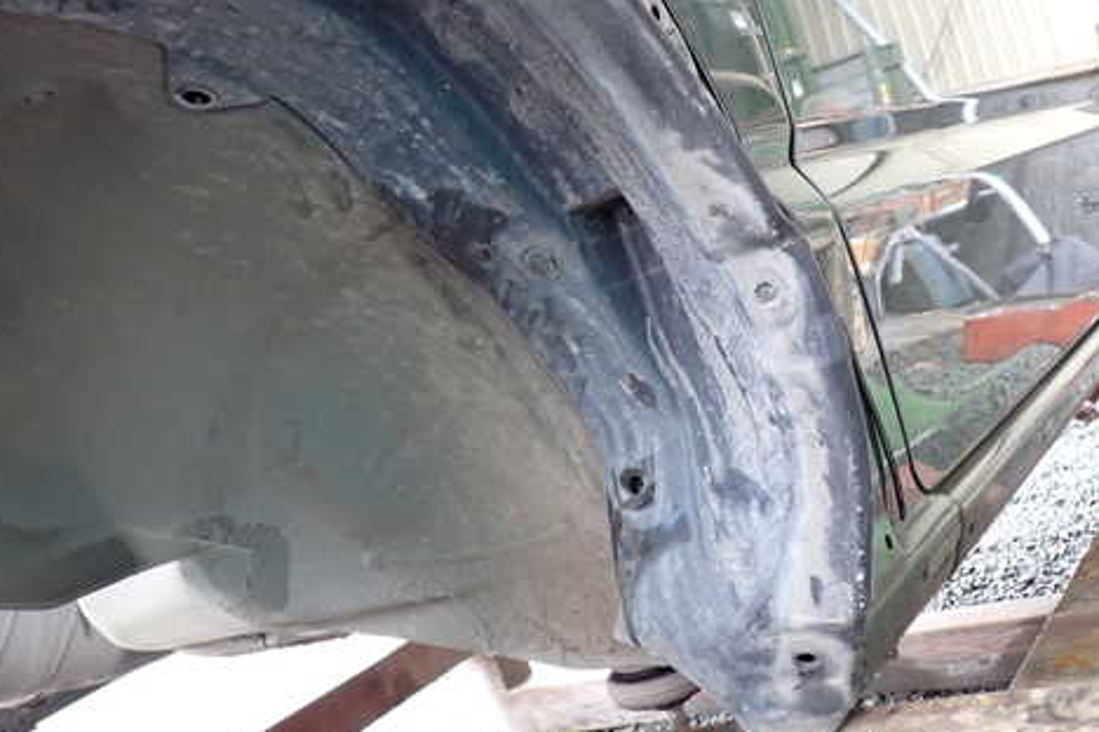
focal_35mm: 40
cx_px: 519
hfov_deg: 48.4
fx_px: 1221
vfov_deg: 33.2
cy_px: 263
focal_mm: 5.4
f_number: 2.3
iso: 320
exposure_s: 1/40
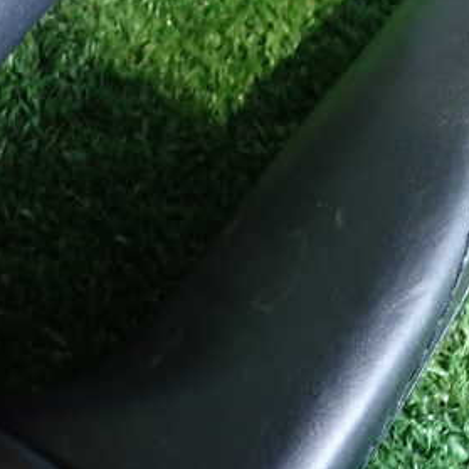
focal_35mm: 57
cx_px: 415
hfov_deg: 28.9
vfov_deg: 30.0
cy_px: 235
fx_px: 874
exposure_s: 1/30
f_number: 2.3
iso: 500
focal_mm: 5.4
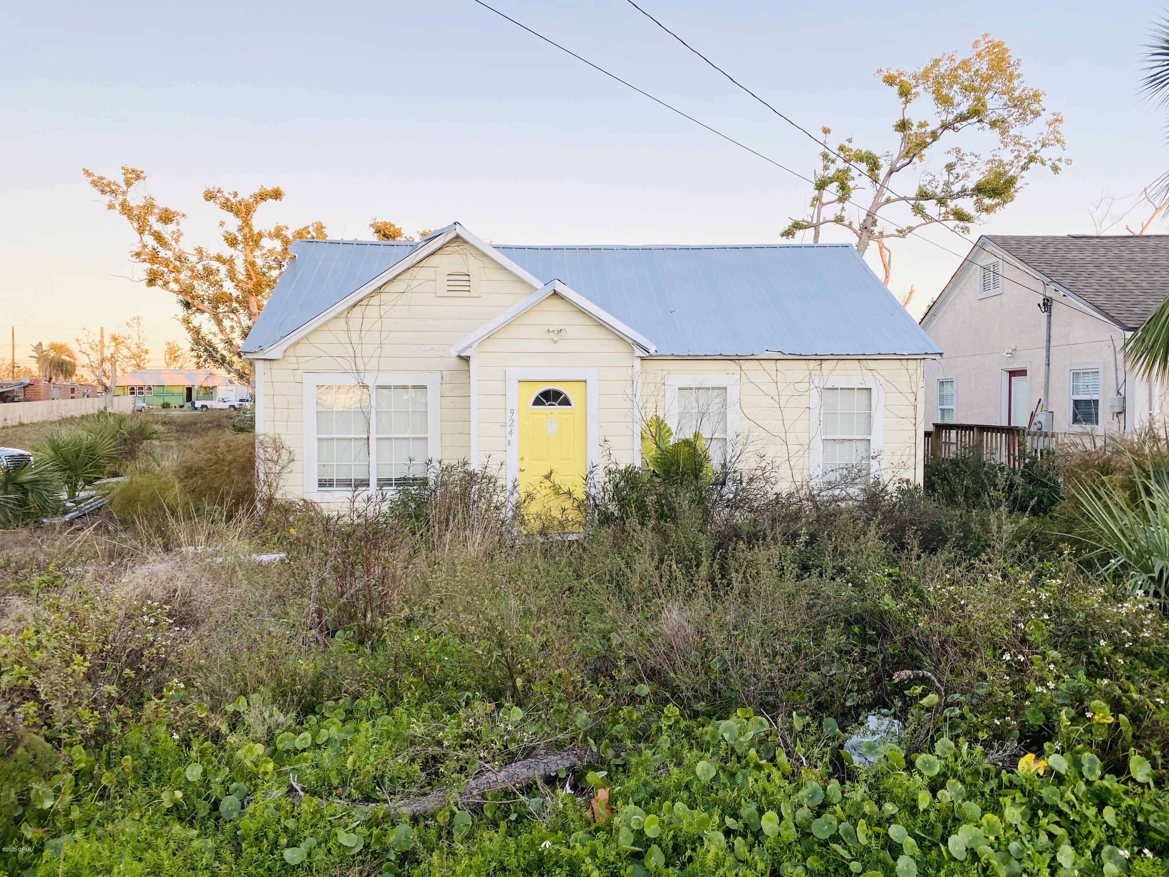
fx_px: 878
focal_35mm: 26
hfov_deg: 67.3
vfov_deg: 53.1
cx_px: 584
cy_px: 438
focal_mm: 4.25
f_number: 1.8
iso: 32
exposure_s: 1/233
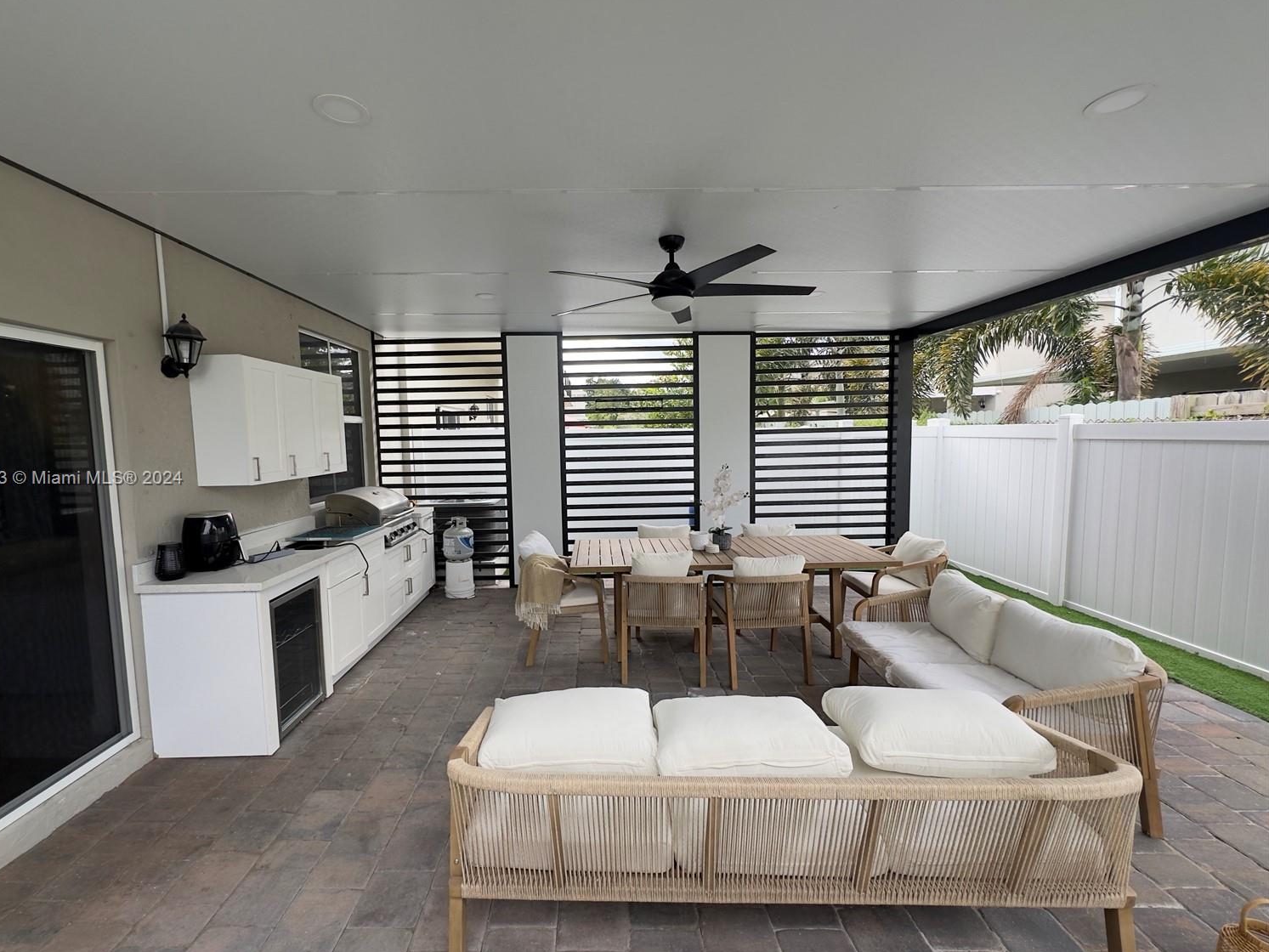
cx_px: 591
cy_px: 479
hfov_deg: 98.0
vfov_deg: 81.8
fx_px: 550
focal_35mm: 15
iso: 40
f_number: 2.2
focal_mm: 2.22
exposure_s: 1/350
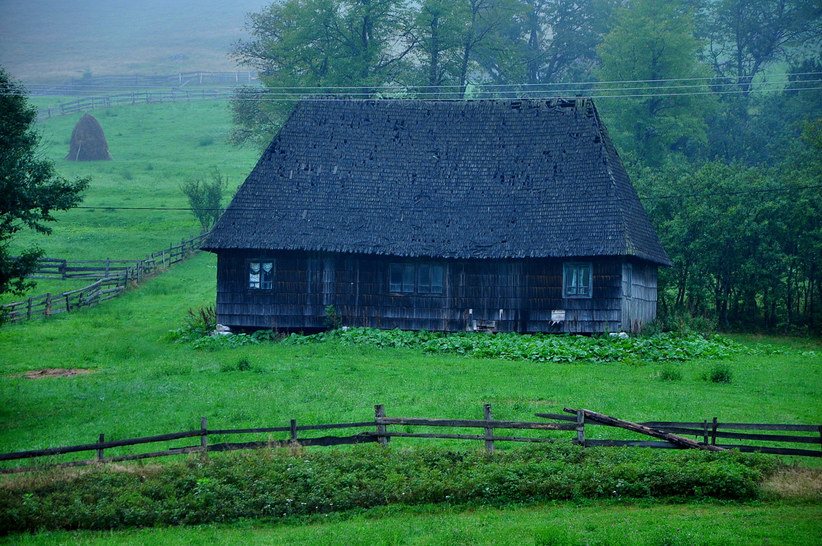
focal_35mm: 158
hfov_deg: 13.1
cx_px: 411
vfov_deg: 8.7
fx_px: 3592
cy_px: 273
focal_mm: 105
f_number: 5.6
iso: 400
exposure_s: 1/20
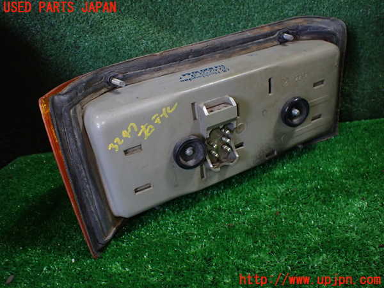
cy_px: 144
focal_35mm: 30
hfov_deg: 60.0
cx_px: 192
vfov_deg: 46.8
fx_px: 333
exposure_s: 1/125
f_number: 2.3
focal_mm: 5.4
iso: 400
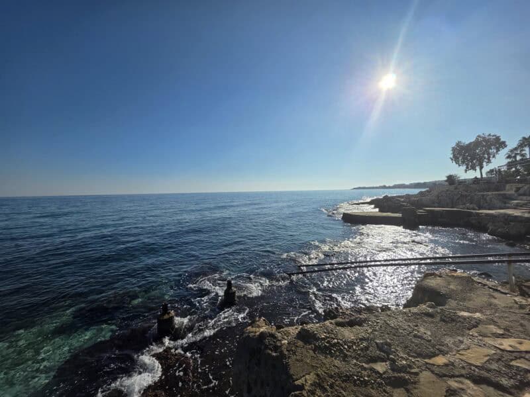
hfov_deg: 106.2
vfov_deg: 89.9
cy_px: 198
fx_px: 199
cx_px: 265
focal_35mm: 13
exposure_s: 1/5581
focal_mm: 2.2
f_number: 1.9
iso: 40
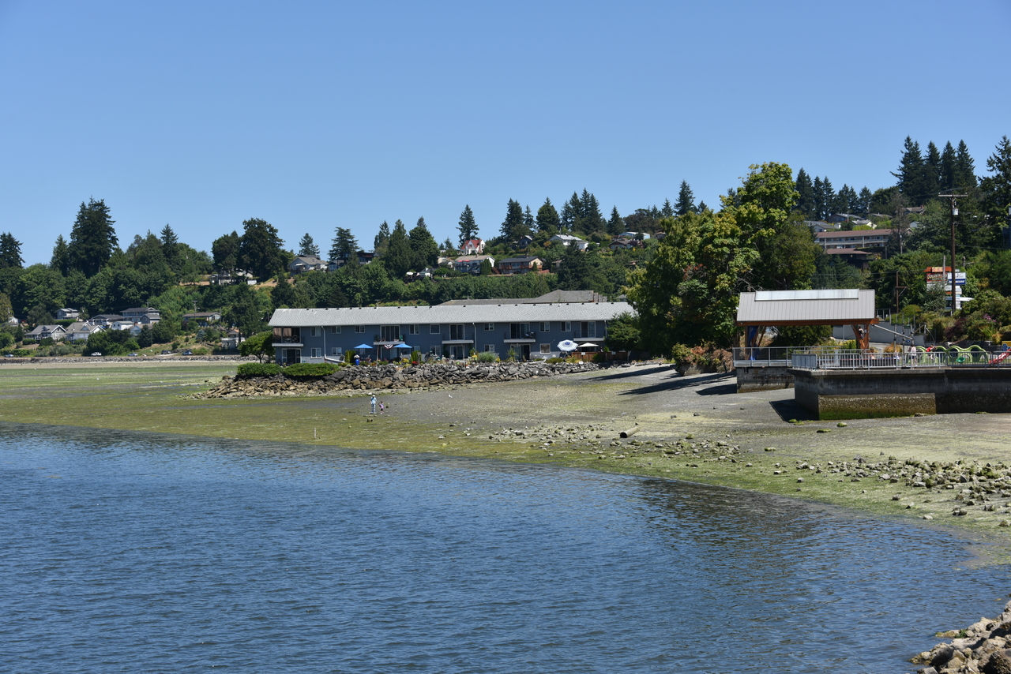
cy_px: 337
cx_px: 506
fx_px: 2022
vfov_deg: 18.9
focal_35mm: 72
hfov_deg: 28.1
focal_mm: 72
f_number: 9
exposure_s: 1/320
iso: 100
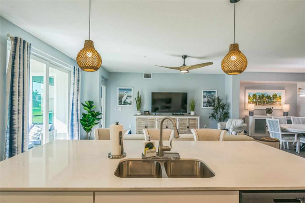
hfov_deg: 86.9
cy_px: 102
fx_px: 161
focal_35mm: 19
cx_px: 152
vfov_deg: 64.5
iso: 400
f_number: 8
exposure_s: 1/30
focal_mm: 19
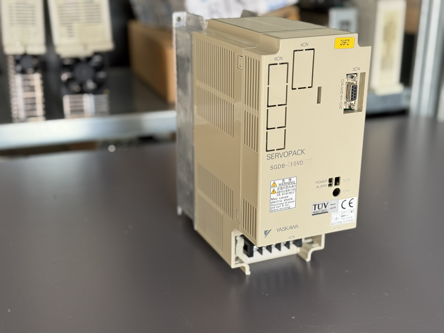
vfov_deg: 30.3
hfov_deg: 39.7
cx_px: 222
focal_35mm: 48
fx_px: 616
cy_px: 166
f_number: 1.78
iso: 50
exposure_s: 1/121
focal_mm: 6.76
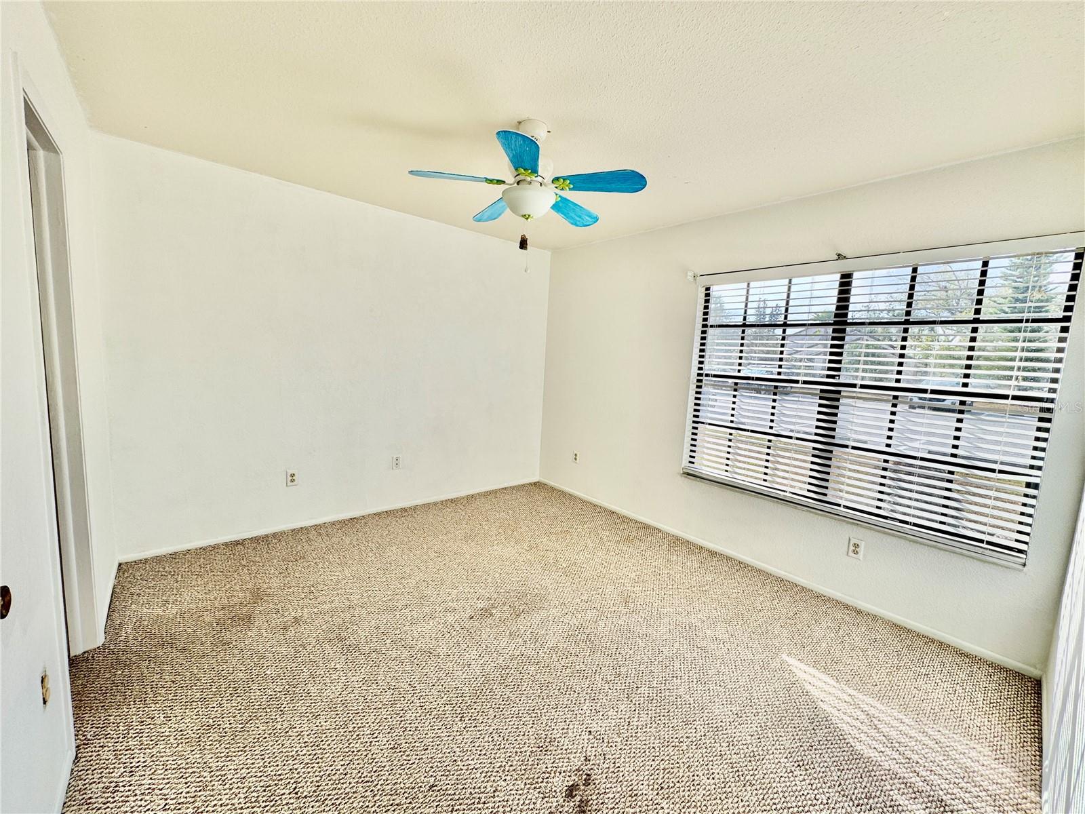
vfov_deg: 85.7
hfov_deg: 102.1
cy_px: 407
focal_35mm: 14
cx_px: 542
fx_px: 439
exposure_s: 1/321
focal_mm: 2.22
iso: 40
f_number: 2.2
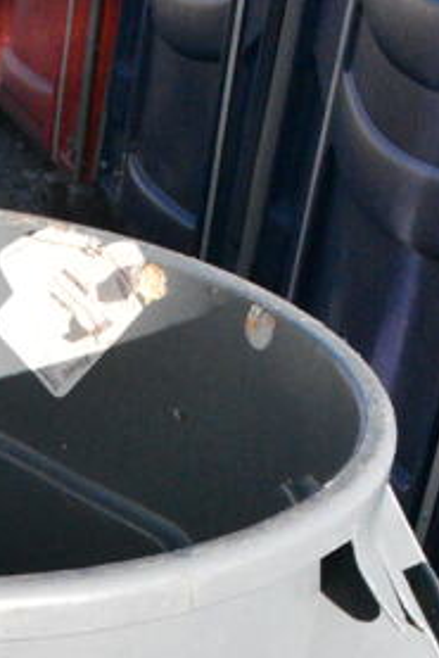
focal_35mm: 104
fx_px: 1893
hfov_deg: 12.6
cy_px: 1006
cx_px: -197
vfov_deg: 17.6
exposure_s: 1/1600
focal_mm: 21
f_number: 20
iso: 6400
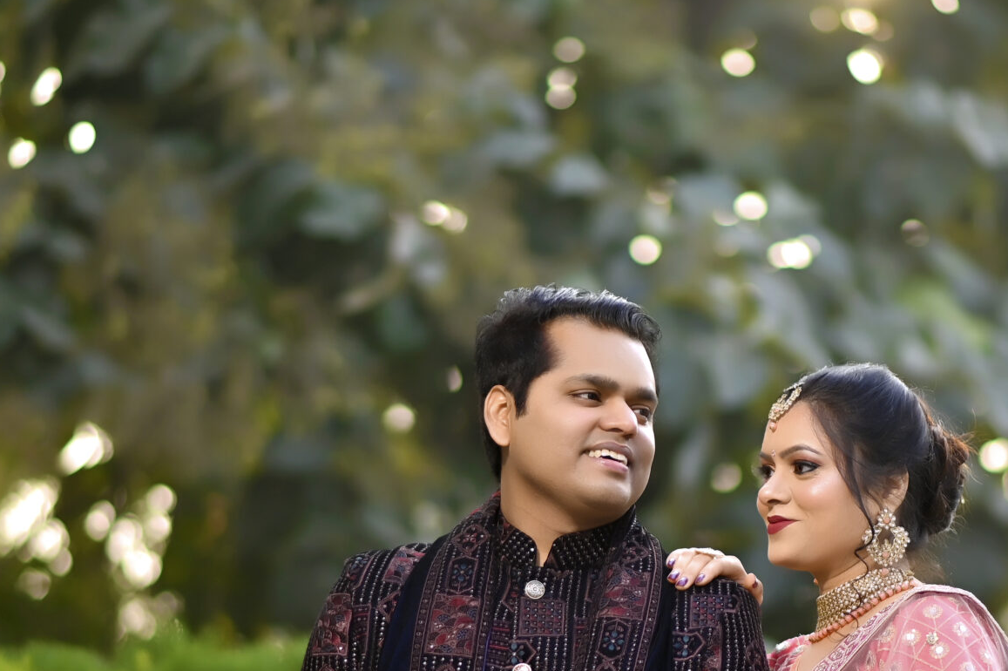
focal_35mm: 188
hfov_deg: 10.9
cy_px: 550
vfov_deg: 7.3
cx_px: 643
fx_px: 5261
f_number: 1.8
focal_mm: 85
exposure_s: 1/500
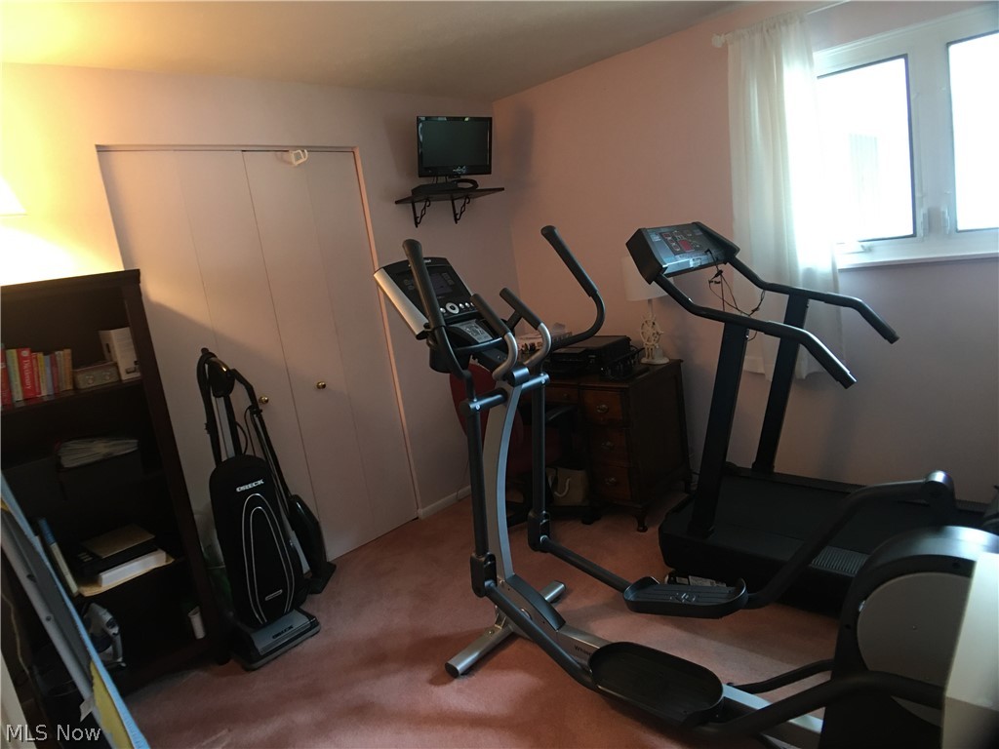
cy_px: 374
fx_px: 837
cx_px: 500
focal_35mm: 29
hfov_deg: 61.7
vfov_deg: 48.2
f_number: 2.2
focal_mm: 4.15
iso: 80
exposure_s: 1/8
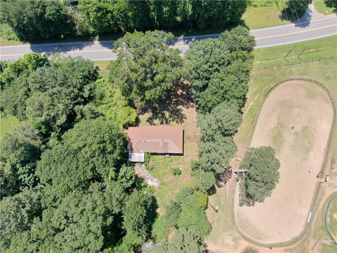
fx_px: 234
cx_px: 168
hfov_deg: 71.6
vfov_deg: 56.8
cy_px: 126
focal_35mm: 24
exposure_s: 1/400
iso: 100
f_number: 2.8
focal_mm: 4.39
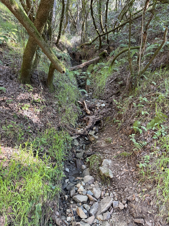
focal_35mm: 24
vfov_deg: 71.6
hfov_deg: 56.8
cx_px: 84
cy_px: 113
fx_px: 156
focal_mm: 6.76
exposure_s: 1/60
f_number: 1.78
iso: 500
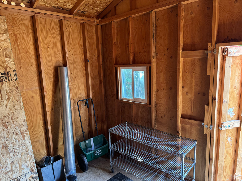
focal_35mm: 24
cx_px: 121
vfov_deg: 56.8
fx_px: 168
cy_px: 90
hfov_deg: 71.6
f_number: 1.78
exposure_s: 1/60
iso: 640
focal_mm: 6.76
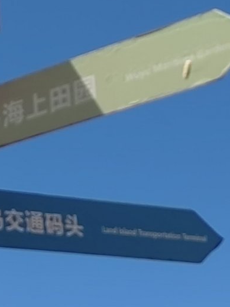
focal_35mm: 142
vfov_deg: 13.9
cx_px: 31
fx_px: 1259
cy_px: 217
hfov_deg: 10.4
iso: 50
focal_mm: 5.52
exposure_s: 1/5000
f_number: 1.9
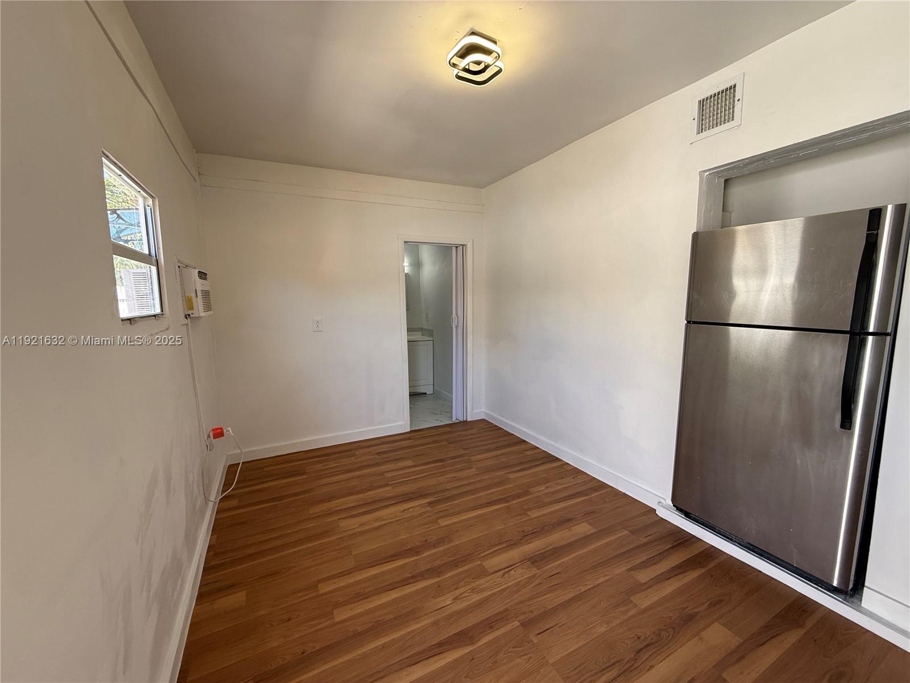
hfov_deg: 102.1
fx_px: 368
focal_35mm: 14
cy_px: 342
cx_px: 455
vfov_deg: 85.7
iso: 64
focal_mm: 2.22
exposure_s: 1/99
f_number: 2.2
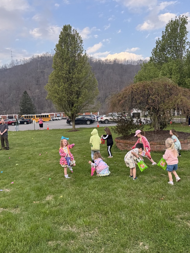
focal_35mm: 29
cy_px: 133
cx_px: 99
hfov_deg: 48.2
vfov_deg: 61.6
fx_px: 212
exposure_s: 1/1131
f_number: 1.78
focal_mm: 6.76
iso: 80
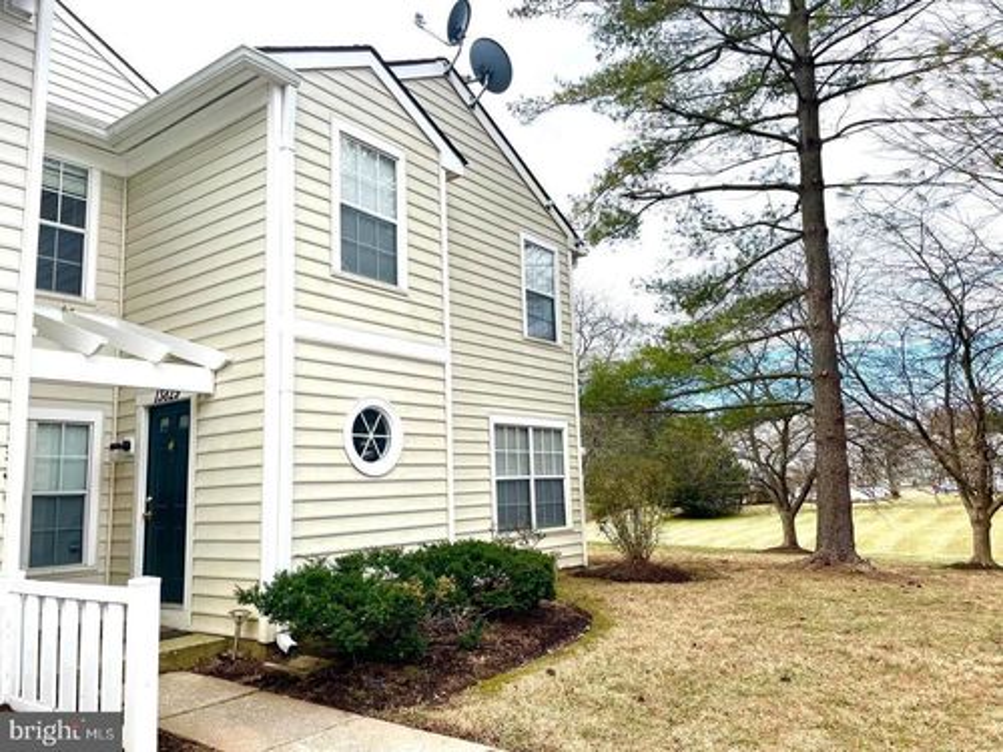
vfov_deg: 53.1
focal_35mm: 26
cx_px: 502
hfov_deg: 67.3
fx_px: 753
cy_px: 376
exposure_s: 1/1715
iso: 32
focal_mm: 4.2
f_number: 1.6
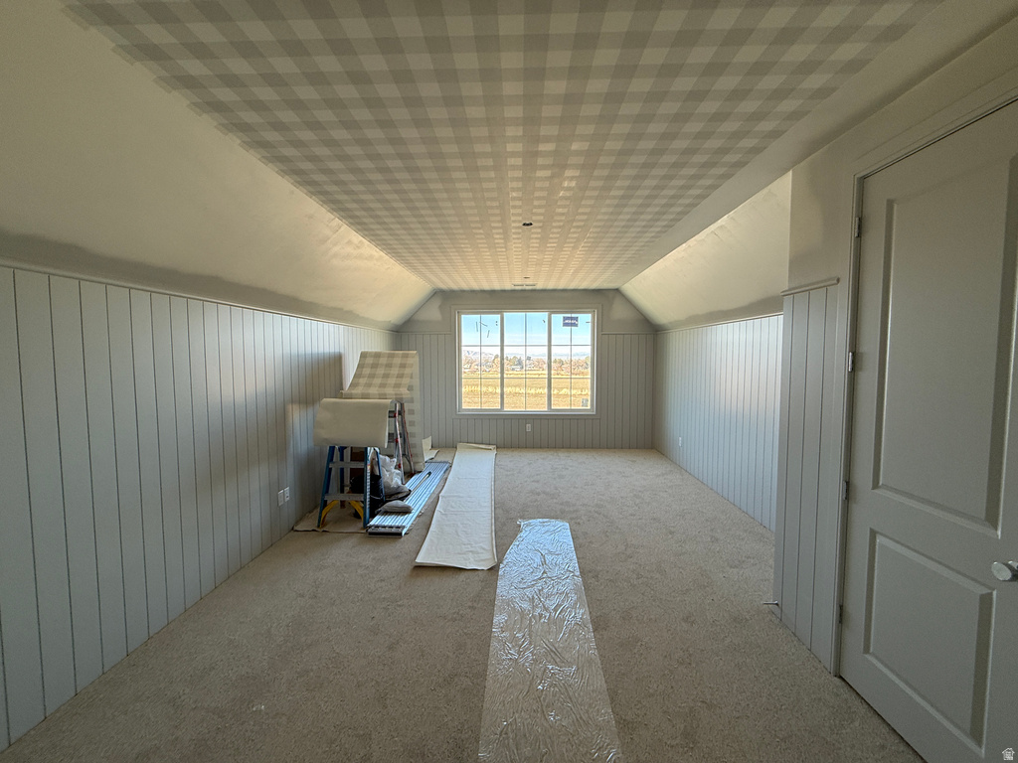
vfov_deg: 85.7
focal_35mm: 14
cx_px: 509
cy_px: 382
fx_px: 412
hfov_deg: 102.1
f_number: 2.2
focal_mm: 2.22
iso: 64
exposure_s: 1/127
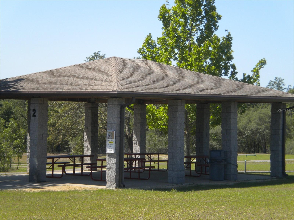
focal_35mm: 105
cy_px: 110
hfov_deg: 18.7
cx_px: 147
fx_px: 892
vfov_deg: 14.1
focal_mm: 18.9
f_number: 5.9
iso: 134
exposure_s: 1/430
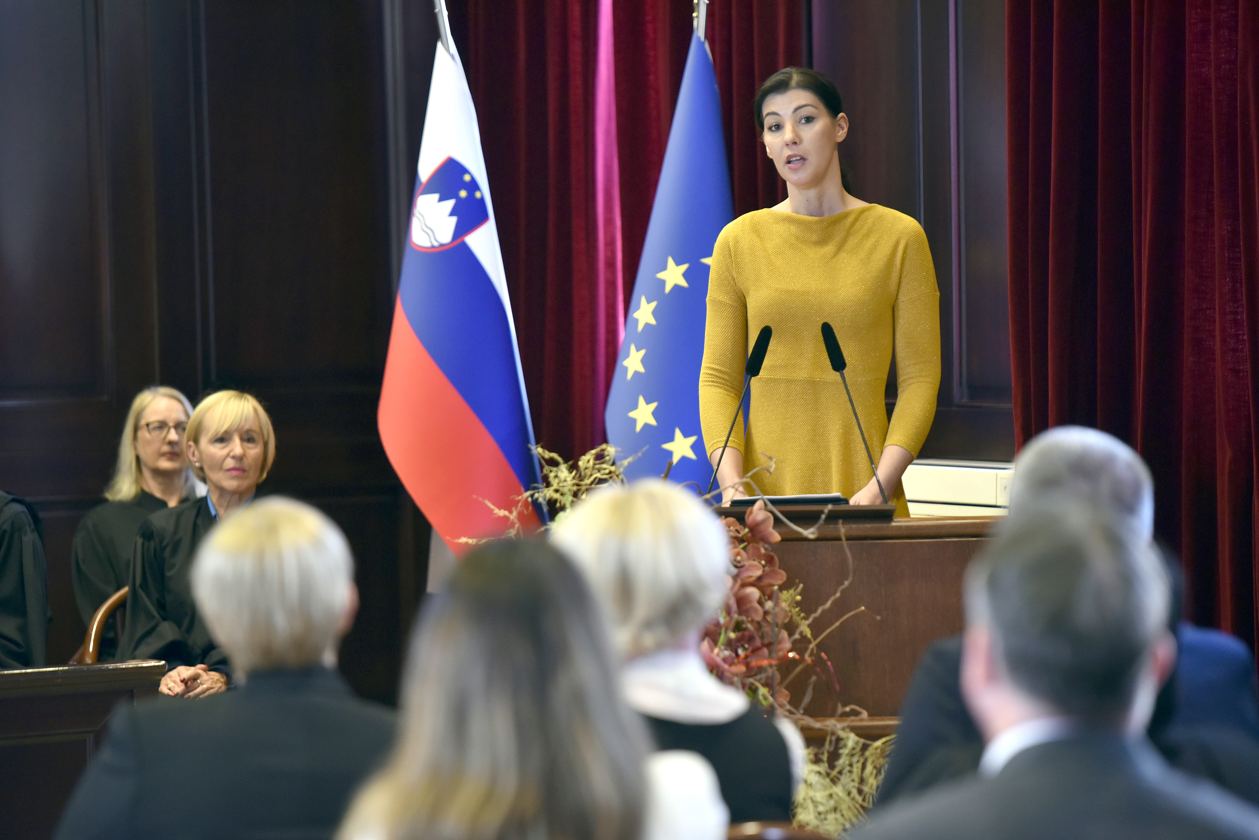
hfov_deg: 12.4
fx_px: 5772
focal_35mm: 165
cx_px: 630
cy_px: 420
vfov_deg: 8.3
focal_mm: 165
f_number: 3.2
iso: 2000
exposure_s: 1/125
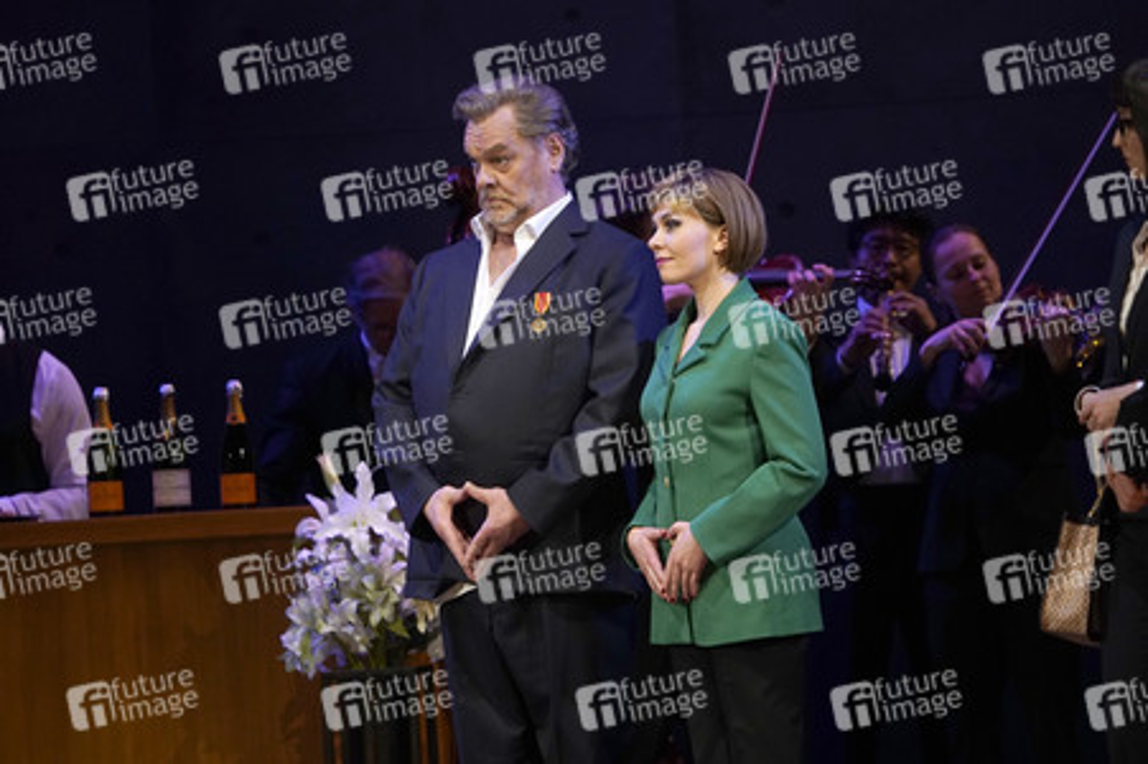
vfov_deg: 3.9
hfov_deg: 5.8
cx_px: 574
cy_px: 382
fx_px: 11248
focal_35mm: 353
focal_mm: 353
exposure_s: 1/200
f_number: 6.3
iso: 3200
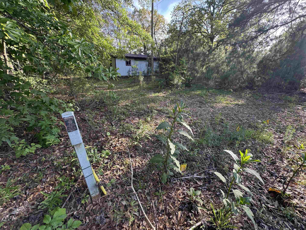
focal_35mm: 15
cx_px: 160
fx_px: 133
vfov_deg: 81.7
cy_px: 115
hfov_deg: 98.1
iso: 40
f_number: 2.2
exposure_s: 1/116
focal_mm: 2.22
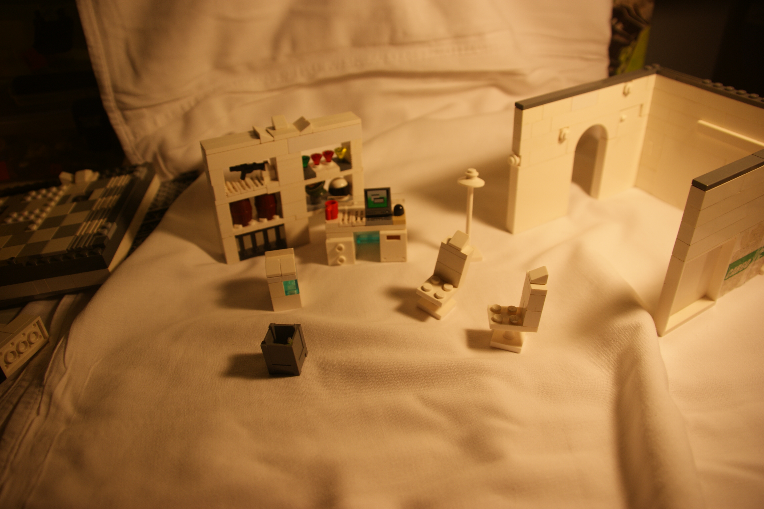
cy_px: 254
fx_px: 573
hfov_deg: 67.4
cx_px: 382
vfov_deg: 47.9
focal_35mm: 27
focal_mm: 18
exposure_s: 1/30
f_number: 4
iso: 100
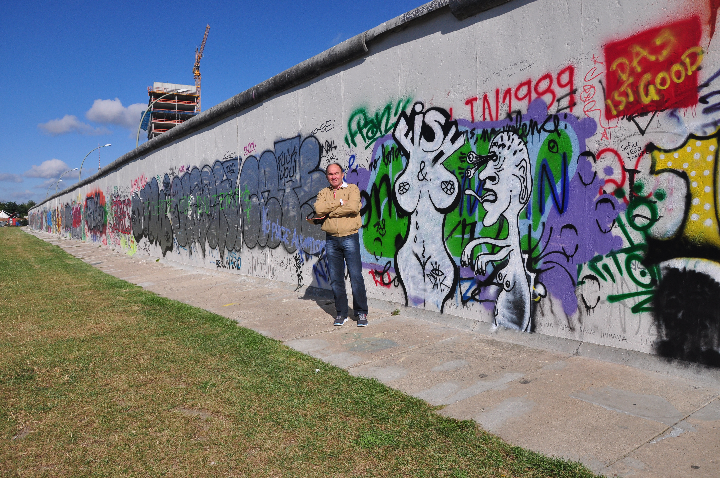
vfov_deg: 47.8
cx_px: 360
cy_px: 239
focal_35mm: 27
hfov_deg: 67.4
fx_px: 539
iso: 400
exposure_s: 1/3200
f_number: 8
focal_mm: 18
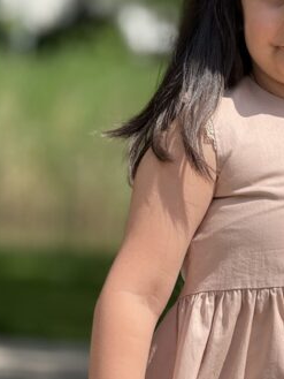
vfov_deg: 6.8
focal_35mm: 292
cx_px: 245
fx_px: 3192
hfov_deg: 5.1
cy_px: 276
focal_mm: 15.66
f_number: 2.8
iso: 50
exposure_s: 1/926
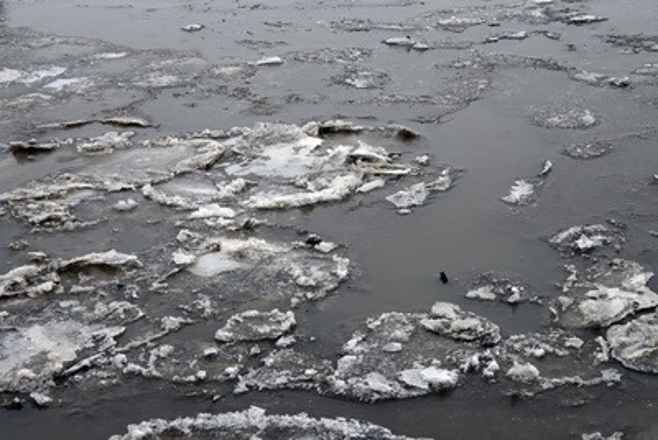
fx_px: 1371
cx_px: 329
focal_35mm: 75
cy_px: 220
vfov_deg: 18.2
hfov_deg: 27.0
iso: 100
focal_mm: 50
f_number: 6.3
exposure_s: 1/250
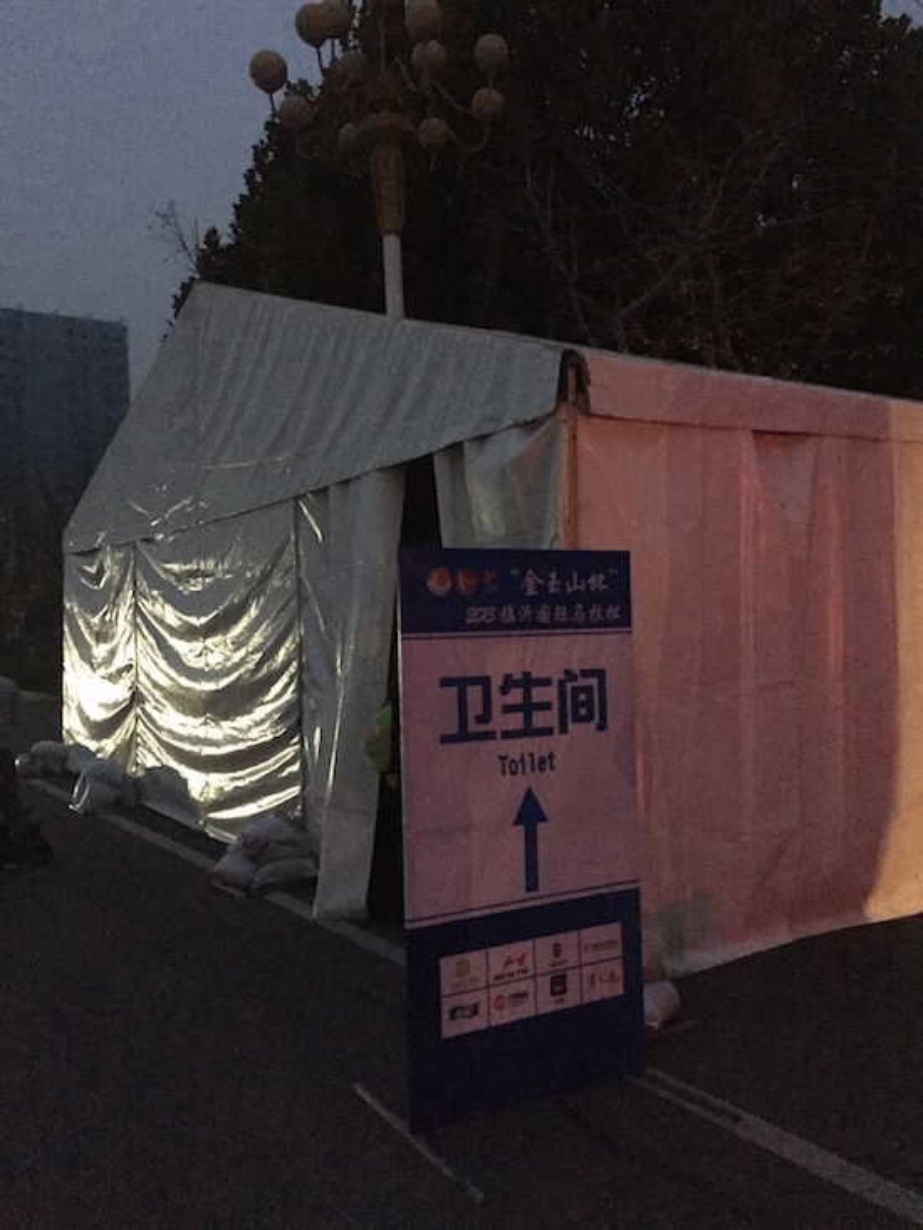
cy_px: 615
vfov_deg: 61.7
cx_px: 462
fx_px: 1031
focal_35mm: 29
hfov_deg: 48.2
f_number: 2.2
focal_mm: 4.15
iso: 2000
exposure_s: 1/17
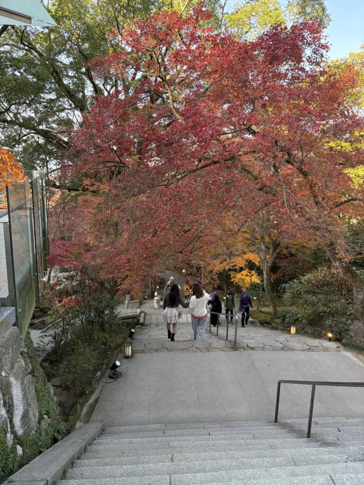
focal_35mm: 26
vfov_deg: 67.3
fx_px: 365
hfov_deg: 53.1
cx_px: 182
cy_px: 242
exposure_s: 1/222
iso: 125
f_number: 1.6
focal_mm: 5.96
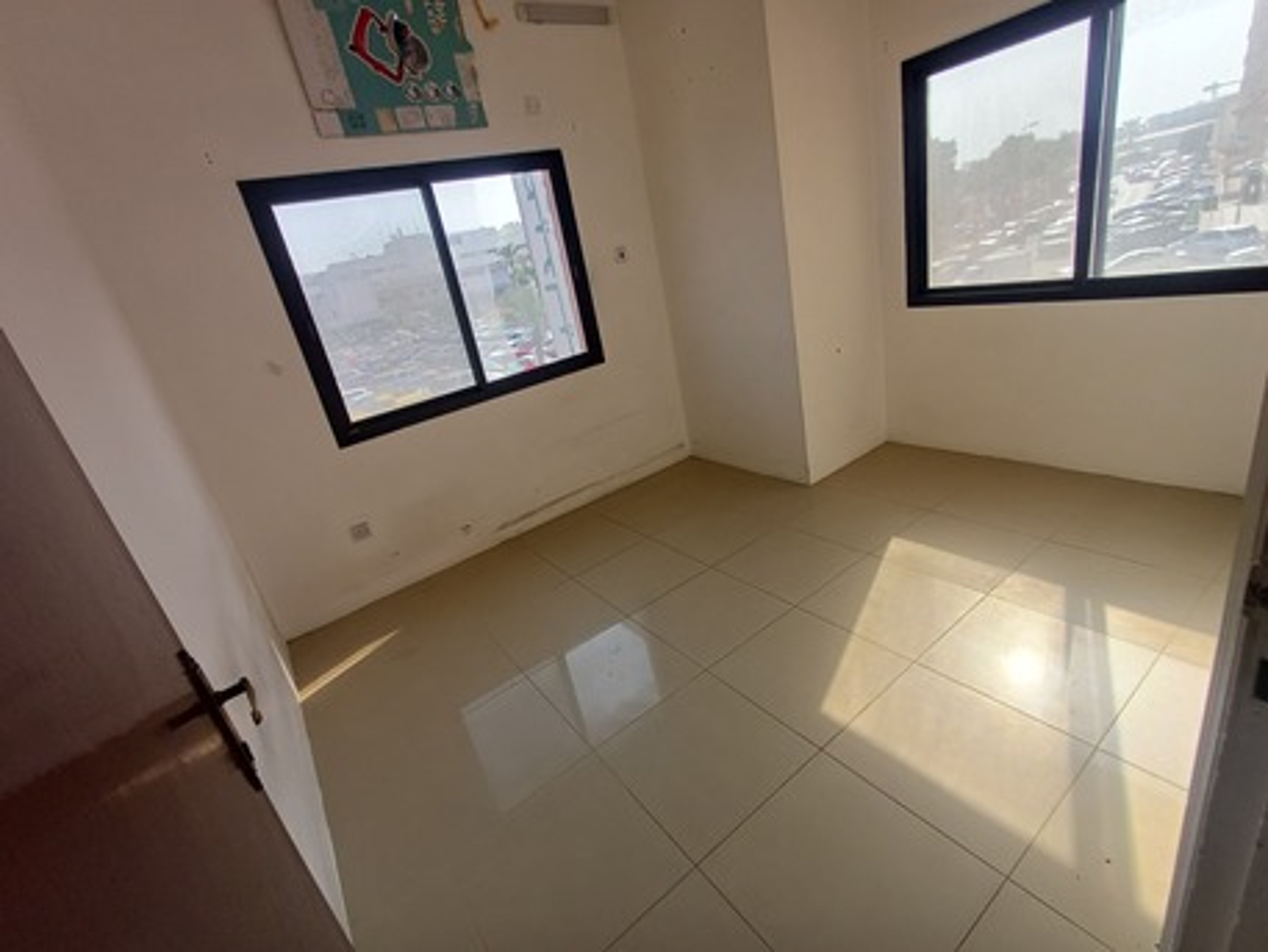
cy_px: 476
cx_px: 634
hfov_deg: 94.5
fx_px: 586
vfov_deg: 78.1
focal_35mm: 16
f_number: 2.2
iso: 40
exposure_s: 1/221
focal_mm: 1.64
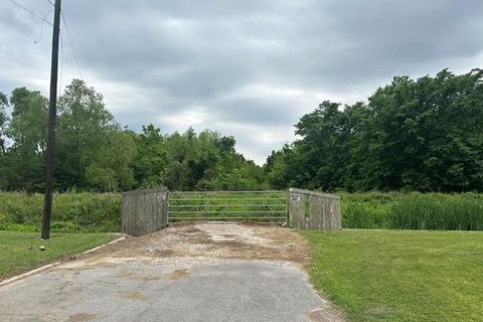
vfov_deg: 49.6
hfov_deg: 69.4
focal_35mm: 26
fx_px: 349
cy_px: 165
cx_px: 242
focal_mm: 6.86
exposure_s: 1/1988
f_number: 1.78
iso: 80
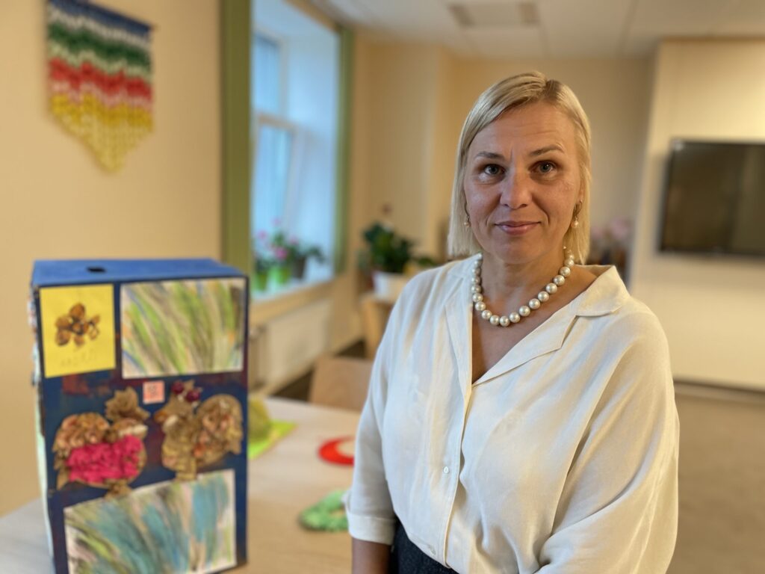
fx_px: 575
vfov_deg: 53.1
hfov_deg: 67.3
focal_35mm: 26
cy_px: 287
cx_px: 382
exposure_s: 1/50
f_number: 1.6
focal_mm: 4.2
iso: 160
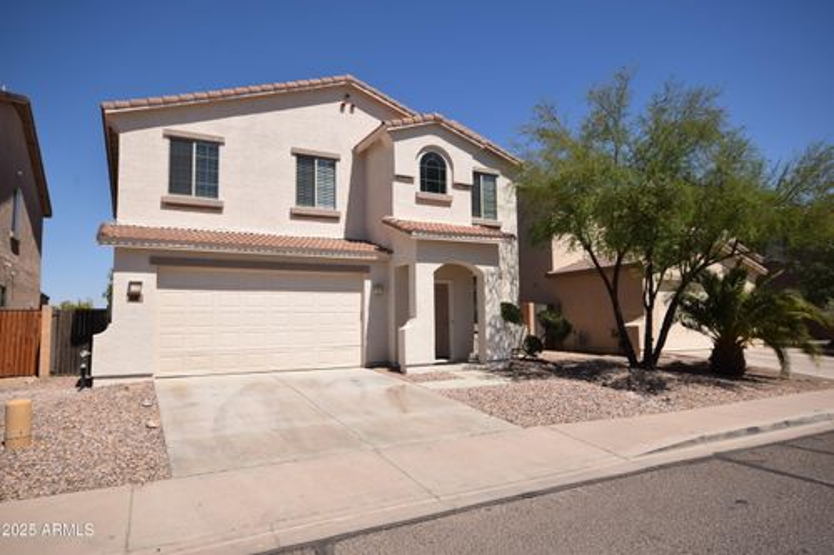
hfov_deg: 73.8
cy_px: 278
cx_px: 417
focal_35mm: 24
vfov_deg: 53.1
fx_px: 556
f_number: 13
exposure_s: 1/200
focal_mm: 16
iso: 100
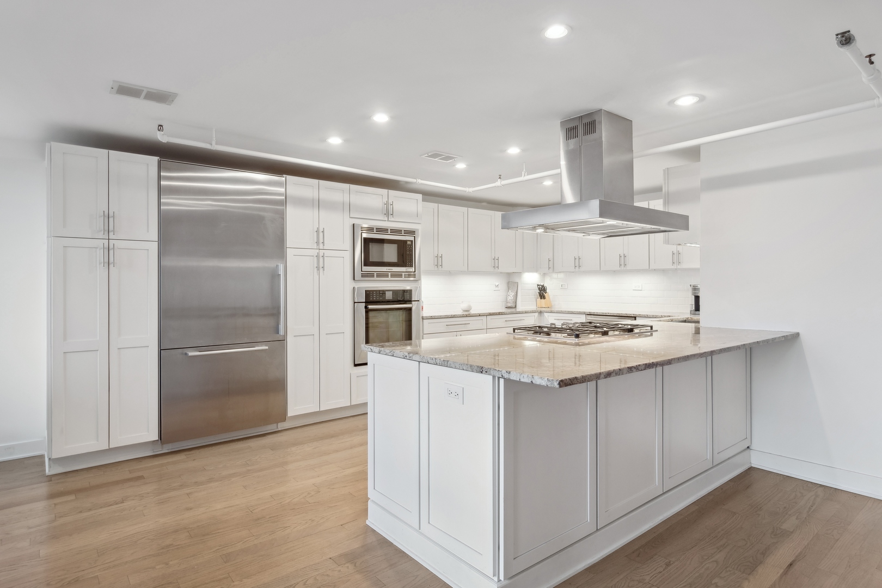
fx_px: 441
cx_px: 441
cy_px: 294
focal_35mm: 18
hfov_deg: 90.0
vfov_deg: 67.4
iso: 200
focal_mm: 12
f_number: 8
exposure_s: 1/5
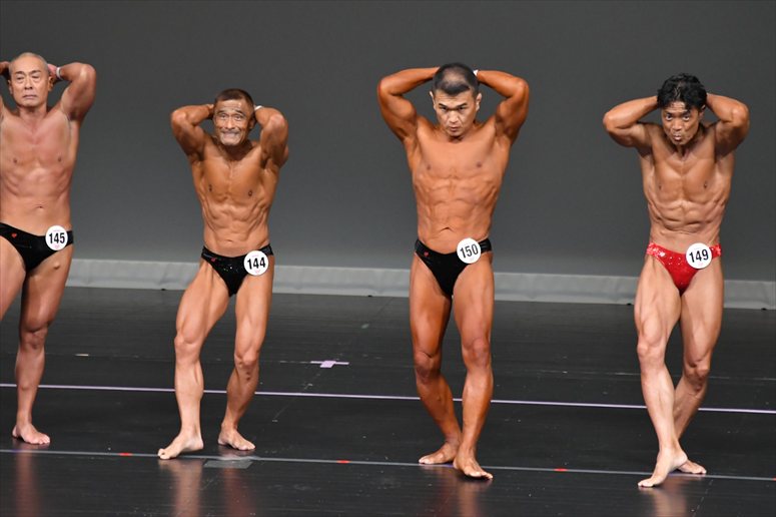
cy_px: 258
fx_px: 7433
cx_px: 388
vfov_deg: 4.0
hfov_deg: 6.0
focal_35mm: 345
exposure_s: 1/400
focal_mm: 230
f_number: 5.6
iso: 4000
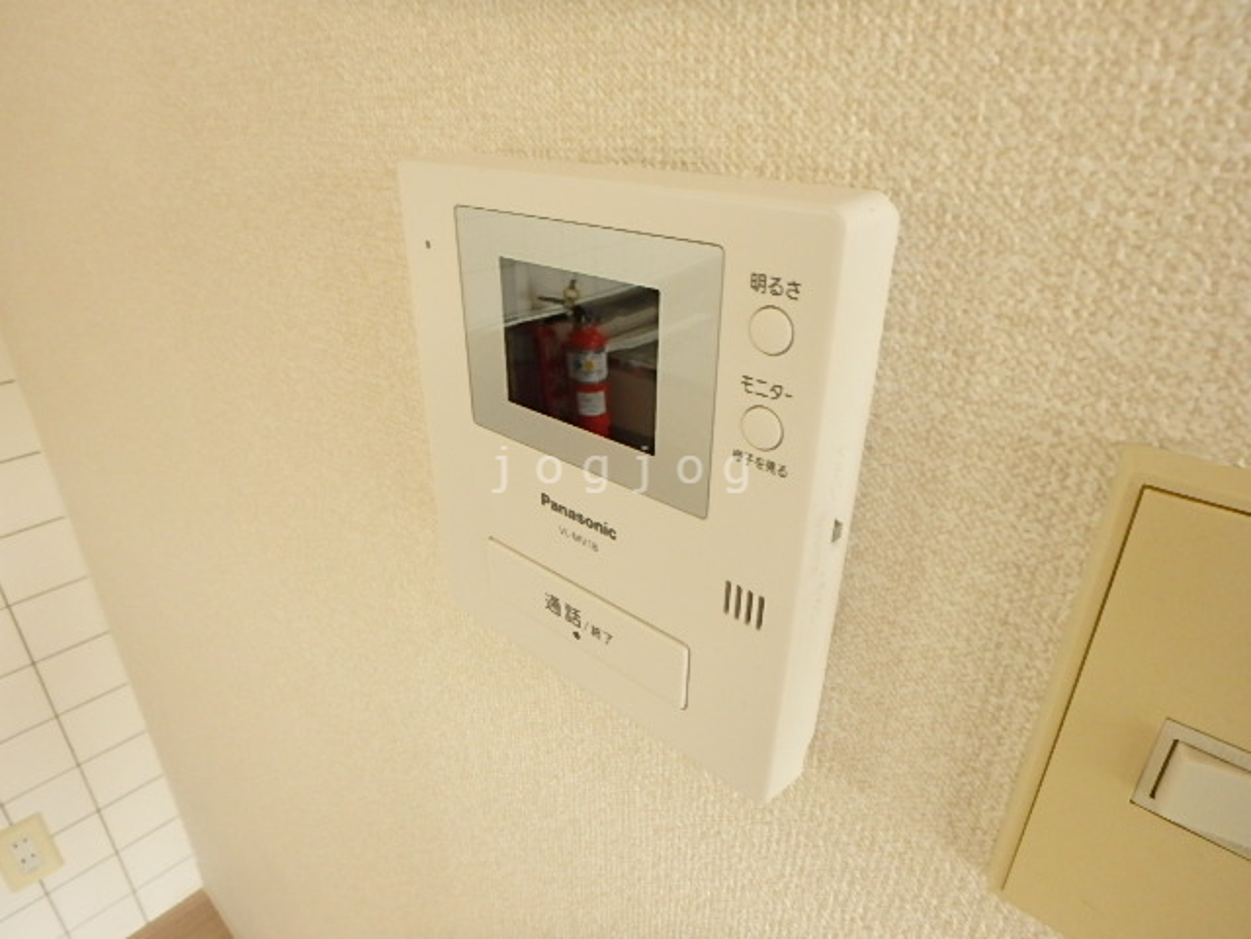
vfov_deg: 63.4
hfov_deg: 79.0
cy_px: 470
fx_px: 759
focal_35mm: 21
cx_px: 626
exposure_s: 1/30
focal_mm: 3.7
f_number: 3.5
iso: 500
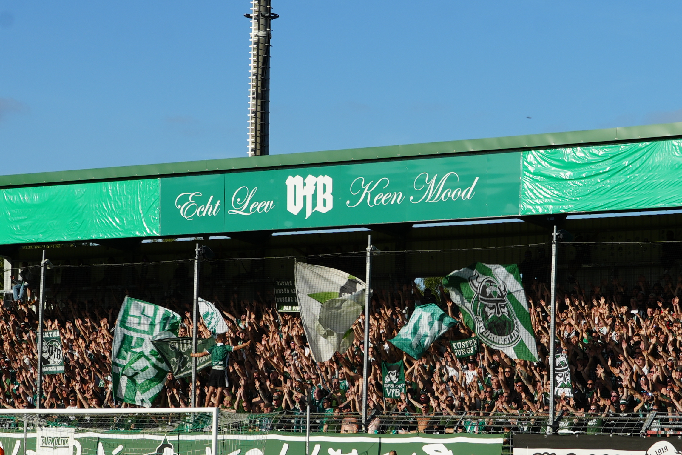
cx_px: 389
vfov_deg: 10.6
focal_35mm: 129
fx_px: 2444
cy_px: 296
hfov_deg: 15.9
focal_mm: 43
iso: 100
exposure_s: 1/200
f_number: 11
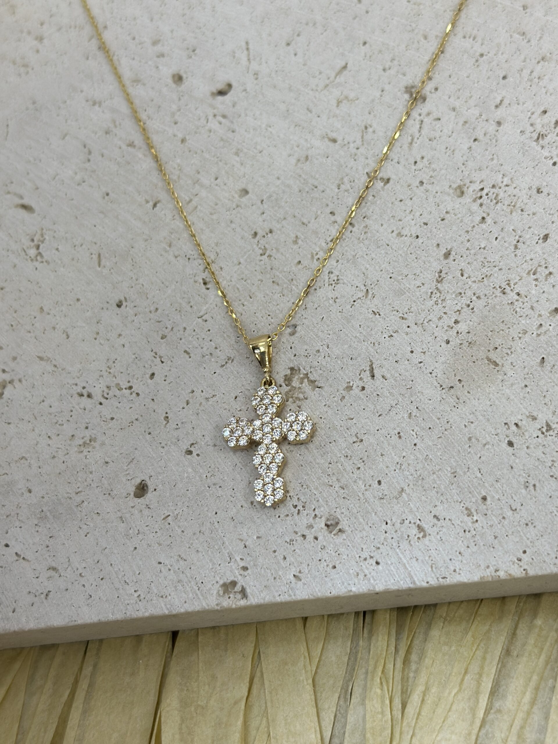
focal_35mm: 48
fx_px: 1032
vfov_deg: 39.7
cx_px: 279
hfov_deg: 30.3
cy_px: 372
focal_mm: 6.86
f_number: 1.78
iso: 80
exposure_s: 1/463
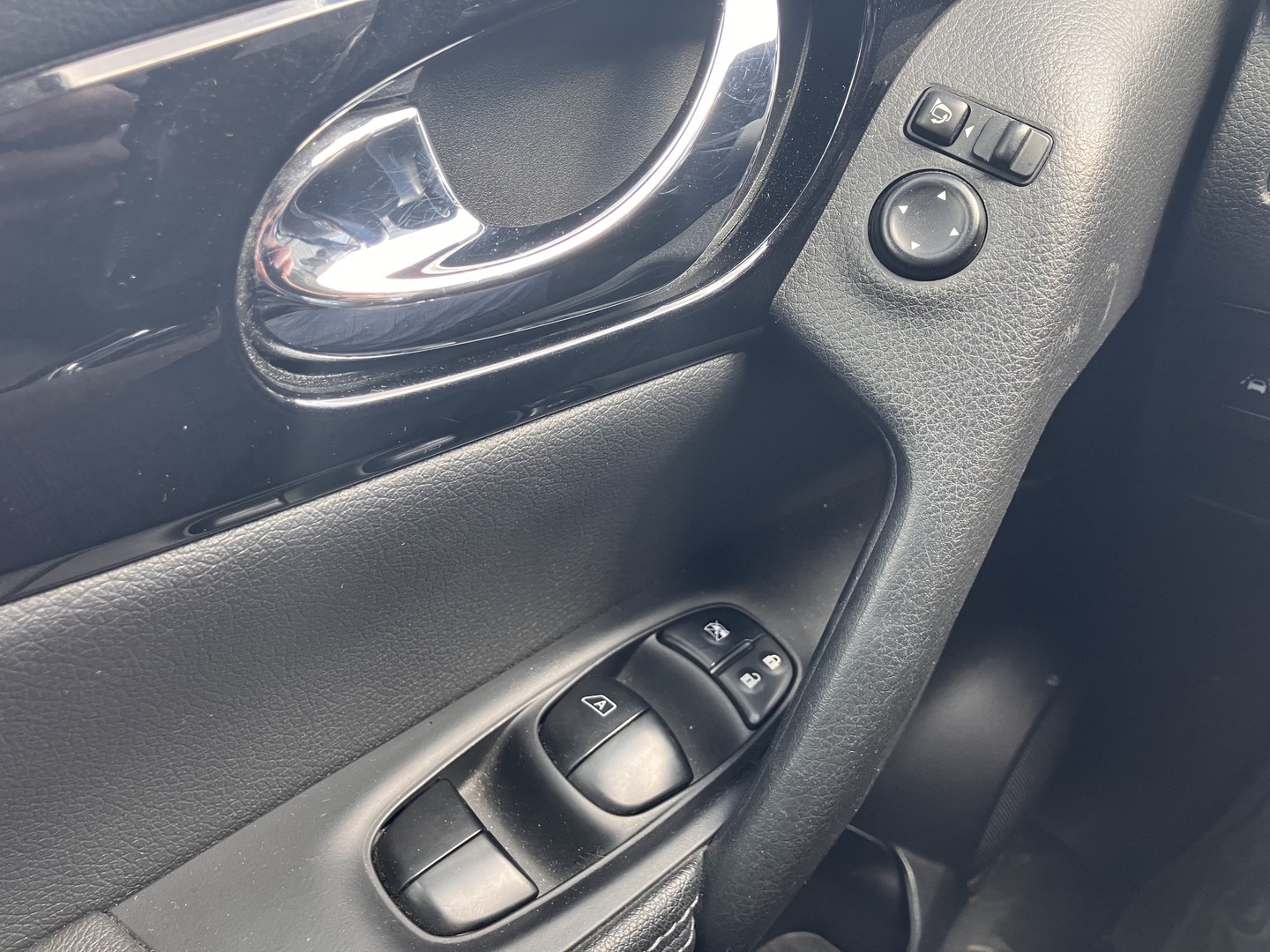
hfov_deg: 63.4
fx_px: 1027
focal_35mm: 28
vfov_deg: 49.7
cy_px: 476
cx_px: 635
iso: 80
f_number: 1.8
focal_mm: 3.99
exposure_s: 1/63
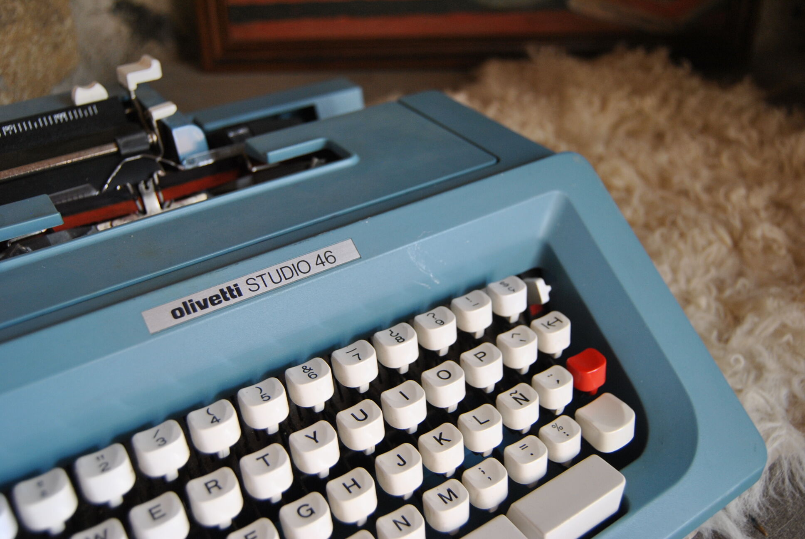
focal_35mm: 34
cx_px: 402
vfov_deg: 38.5
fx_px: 772
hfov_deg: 55.0
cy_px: 270
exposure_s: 1/30
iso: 320
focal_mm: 23
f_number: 3.8
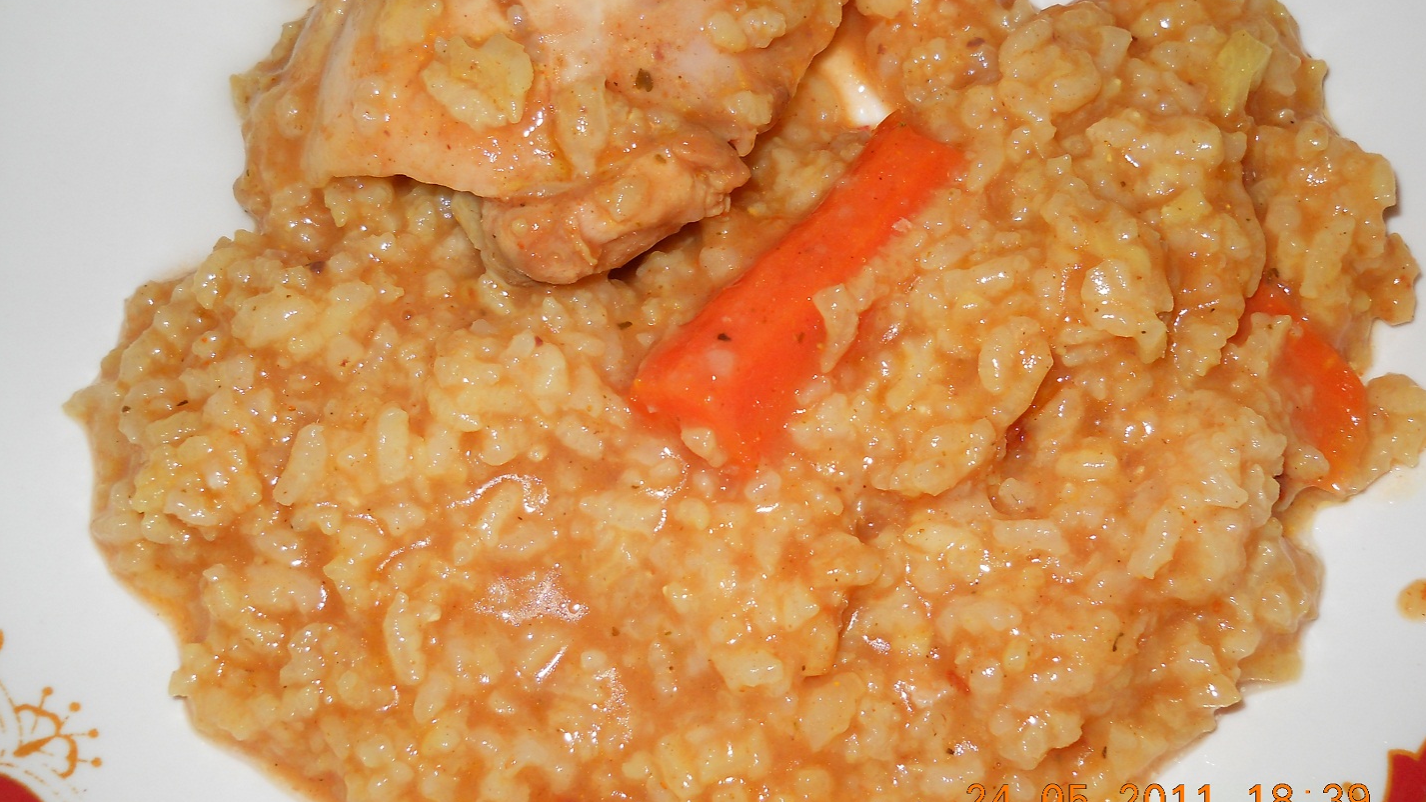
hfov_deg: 45.5
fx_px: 1701
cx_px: 717
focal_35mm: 45
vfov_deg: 26.5
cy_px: 368
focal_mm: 6.72
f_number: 5.5
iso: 80
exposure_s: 1/30
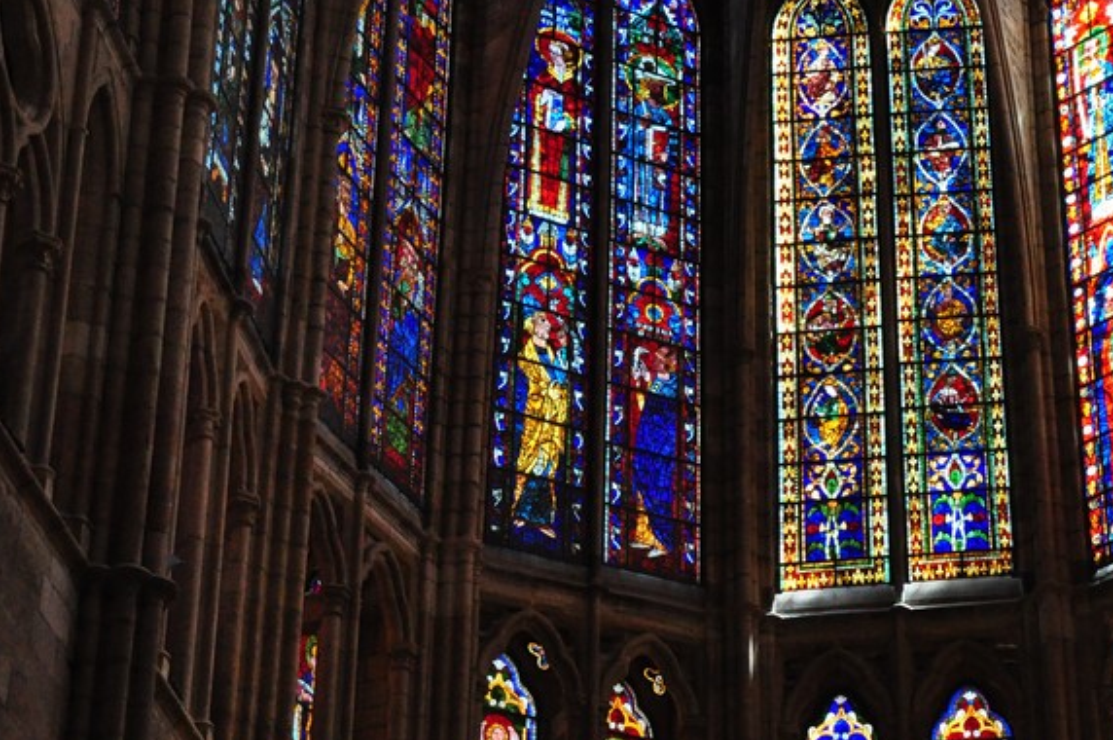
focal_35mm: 102
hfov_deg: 19.7
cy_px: 370
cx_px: 983
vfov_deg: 13.4
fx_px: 3150
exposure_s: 1/80
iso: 2000
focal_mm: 38
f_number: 4.2
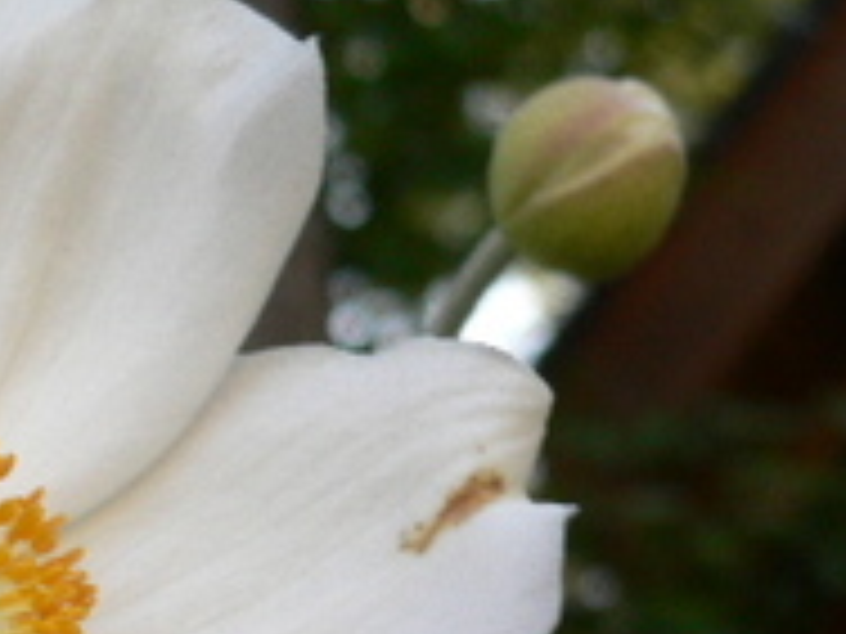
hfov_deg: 19.6
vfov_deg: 15.6
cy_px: 659
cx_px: -216
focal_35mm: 93
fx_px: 2273
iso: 100
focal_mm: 5.8
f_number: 2.8
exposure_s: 1/100
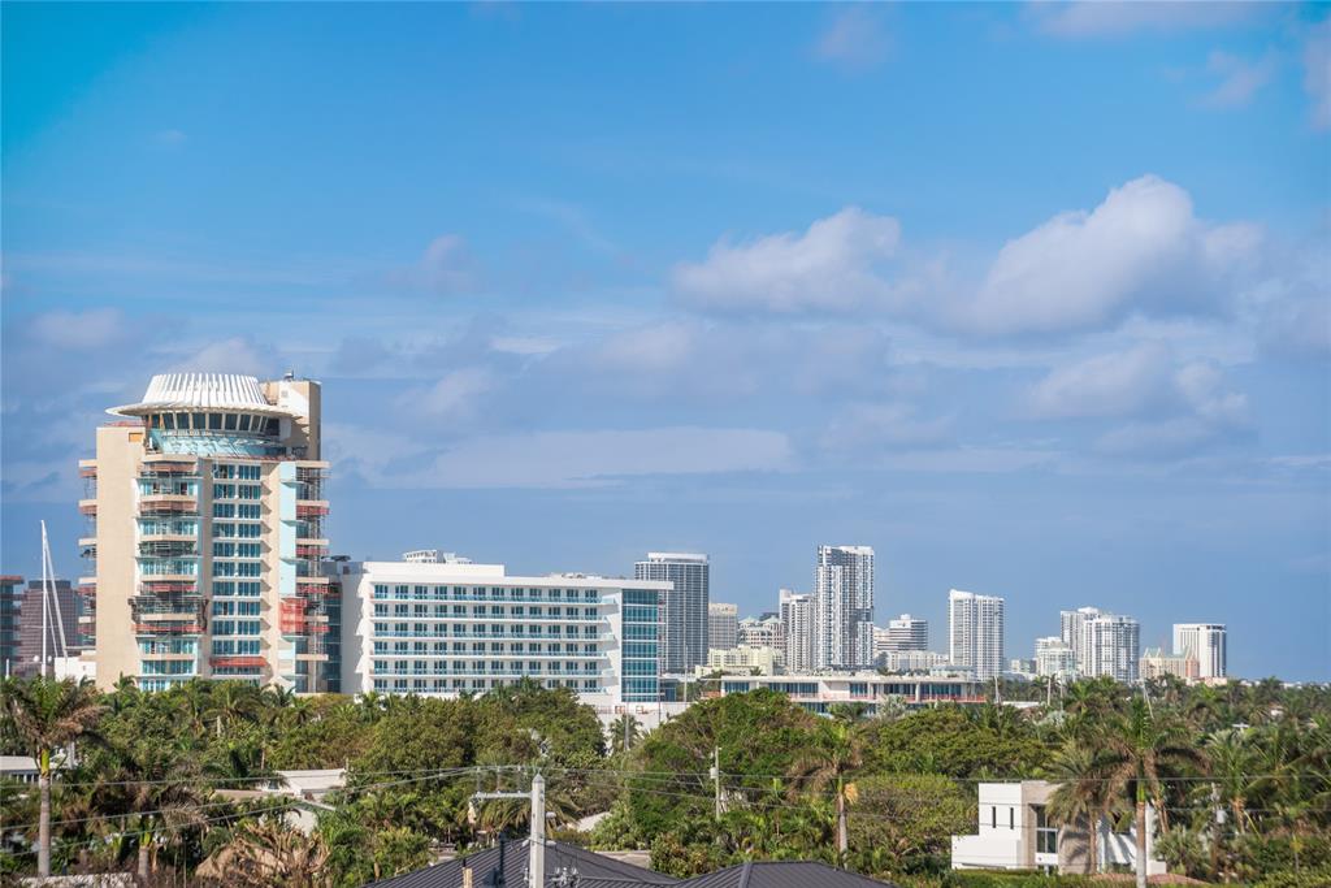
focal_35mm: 105
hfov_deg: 19.5
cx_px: 666
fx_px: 3882
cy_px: 444
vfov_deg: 13.0
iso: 250
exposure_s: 1/1250
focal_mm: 105
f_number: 8
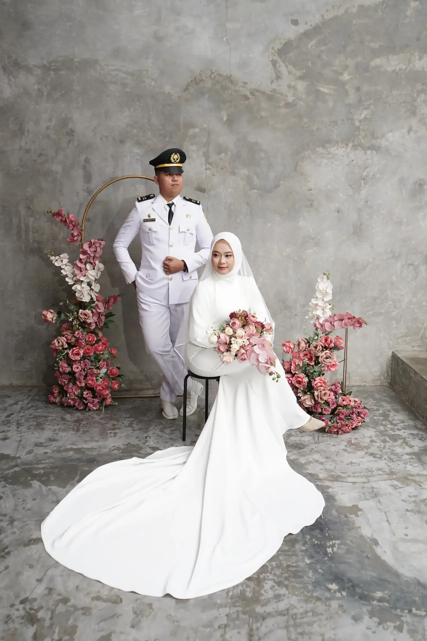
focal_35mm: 31
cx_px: 214
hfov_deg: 42.3
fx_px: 551
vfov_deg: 60.3
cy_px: 320
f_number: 5.6
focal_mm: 31
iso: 500
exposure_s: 1/100
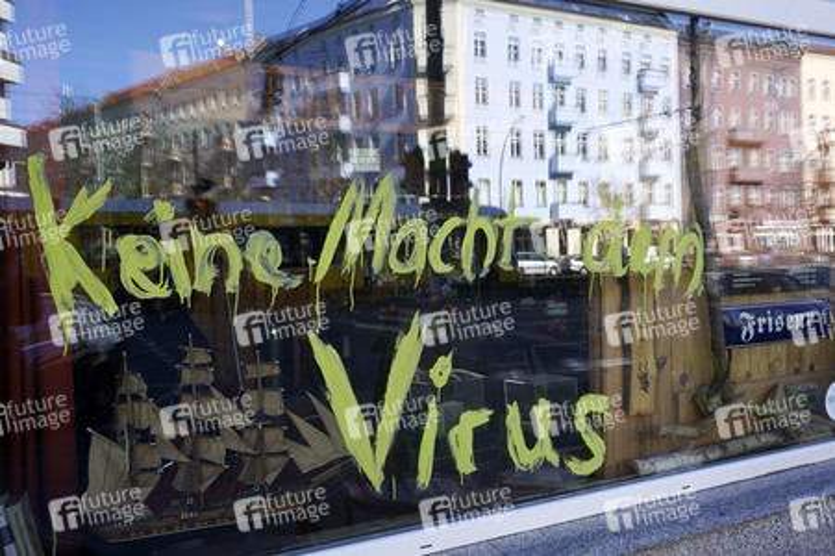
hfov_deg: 57.3
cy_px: 278
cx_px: 418
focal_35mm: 33
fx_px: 765
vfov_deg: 39.9
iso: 160
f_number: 8
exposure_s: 1/125
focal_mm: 33
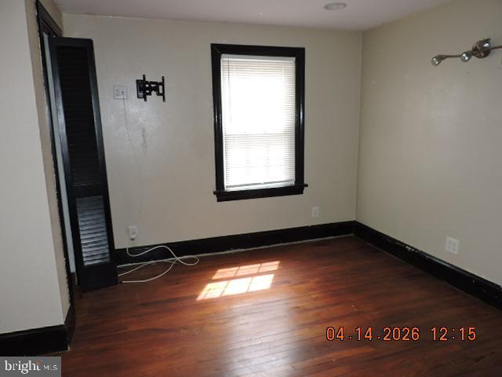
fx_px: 348
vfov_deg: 56.8
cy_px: 188
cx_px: 251
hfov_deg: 71.6
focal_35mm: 24
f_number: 3
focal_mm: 4.3
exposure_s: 1/30
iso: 200
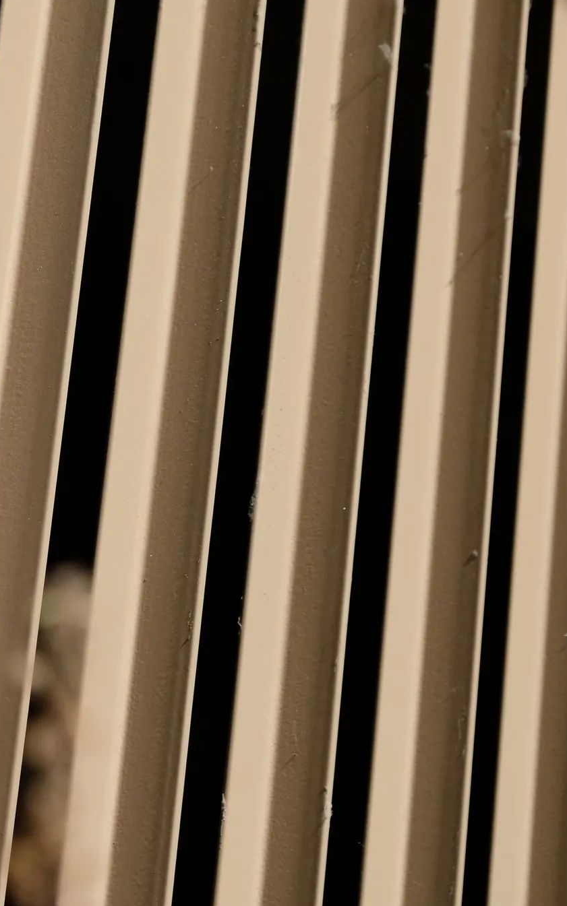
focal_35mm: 161
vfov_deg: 13.0
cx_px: 95
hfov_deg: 8.1
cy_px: 245
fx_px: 3979
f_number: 8
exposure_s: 1/800
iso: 400
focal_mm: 55
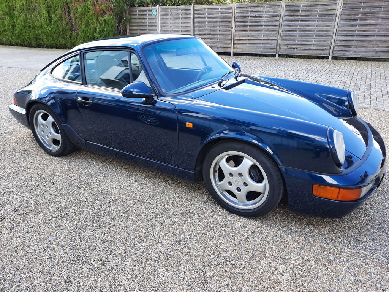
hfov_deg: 69.4
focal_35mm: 25
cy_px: 146
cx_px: 194
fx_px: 281
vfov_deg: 54.9
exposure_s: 1/130
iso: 32
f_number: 2
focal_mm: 4.6
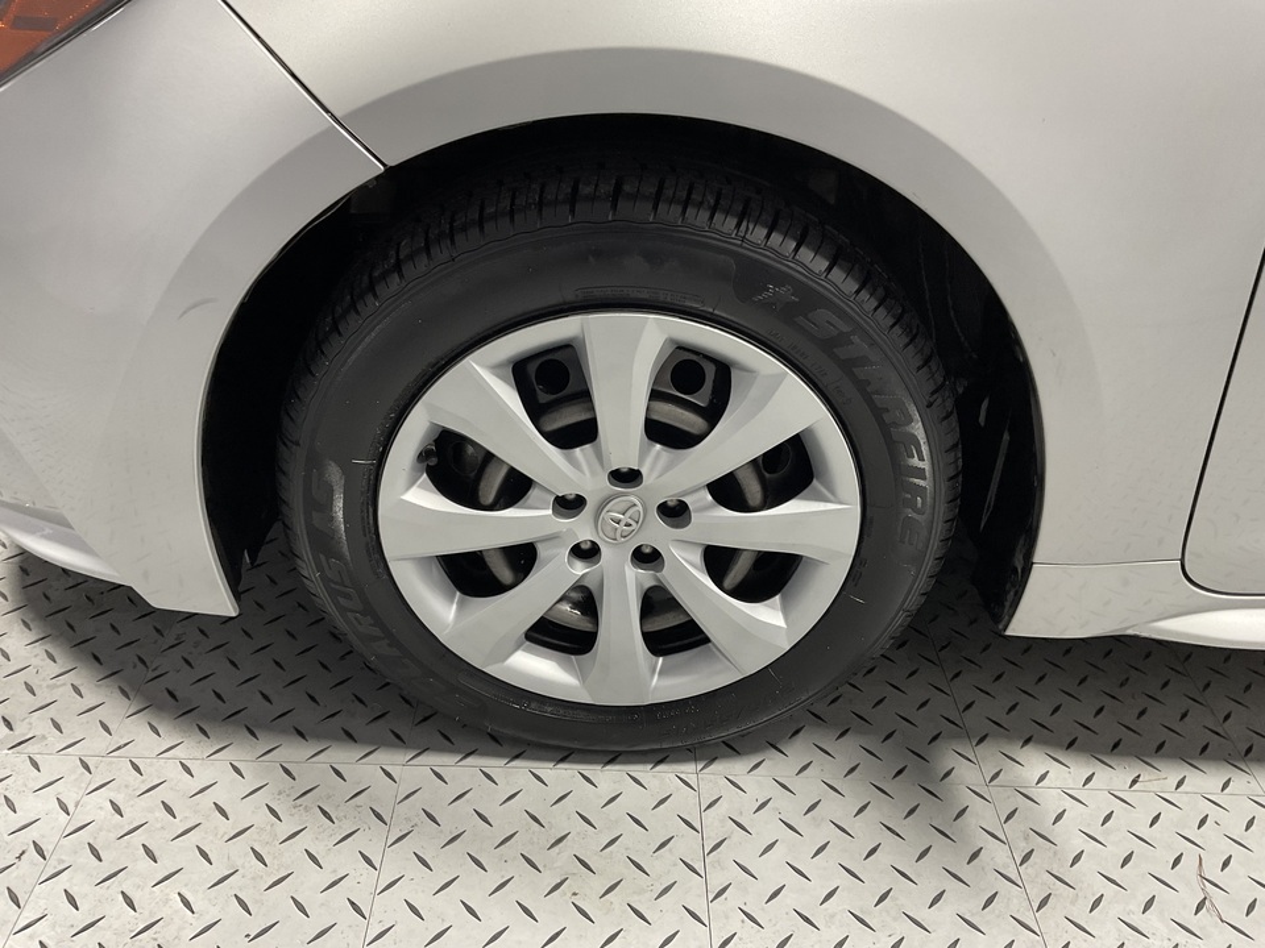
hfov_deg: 61.7
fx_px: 1060
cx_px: 632
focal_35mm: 29
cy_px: 474
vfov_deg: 48.2
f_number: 1.8
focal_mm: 3
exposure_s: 1/60
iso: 80
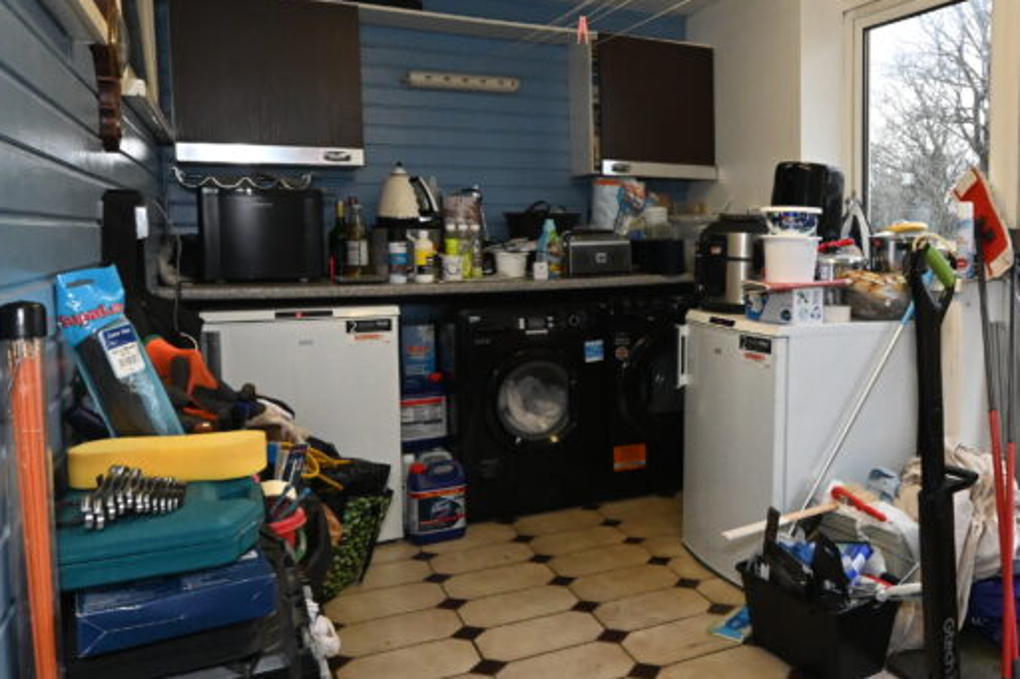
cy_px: 292
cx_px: 773
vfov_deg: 43.5
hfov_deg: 58.5
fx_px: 850
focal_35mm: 30
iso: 6400
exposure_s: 1/160
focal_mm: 15
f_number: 10
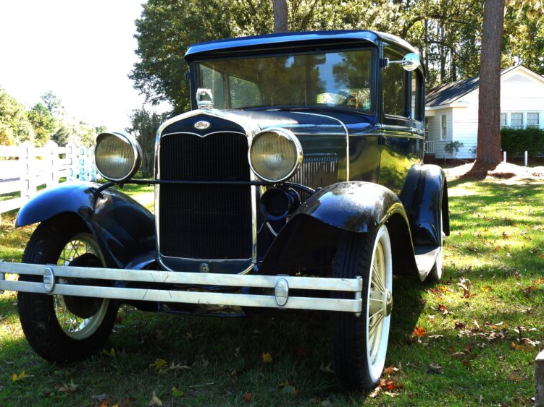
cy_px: 207
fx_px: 691
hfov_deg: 43.0
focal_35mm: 44
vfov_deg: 32.9
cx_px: 277
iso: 140
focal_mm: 7.7
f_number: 5.6
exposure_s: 1/30
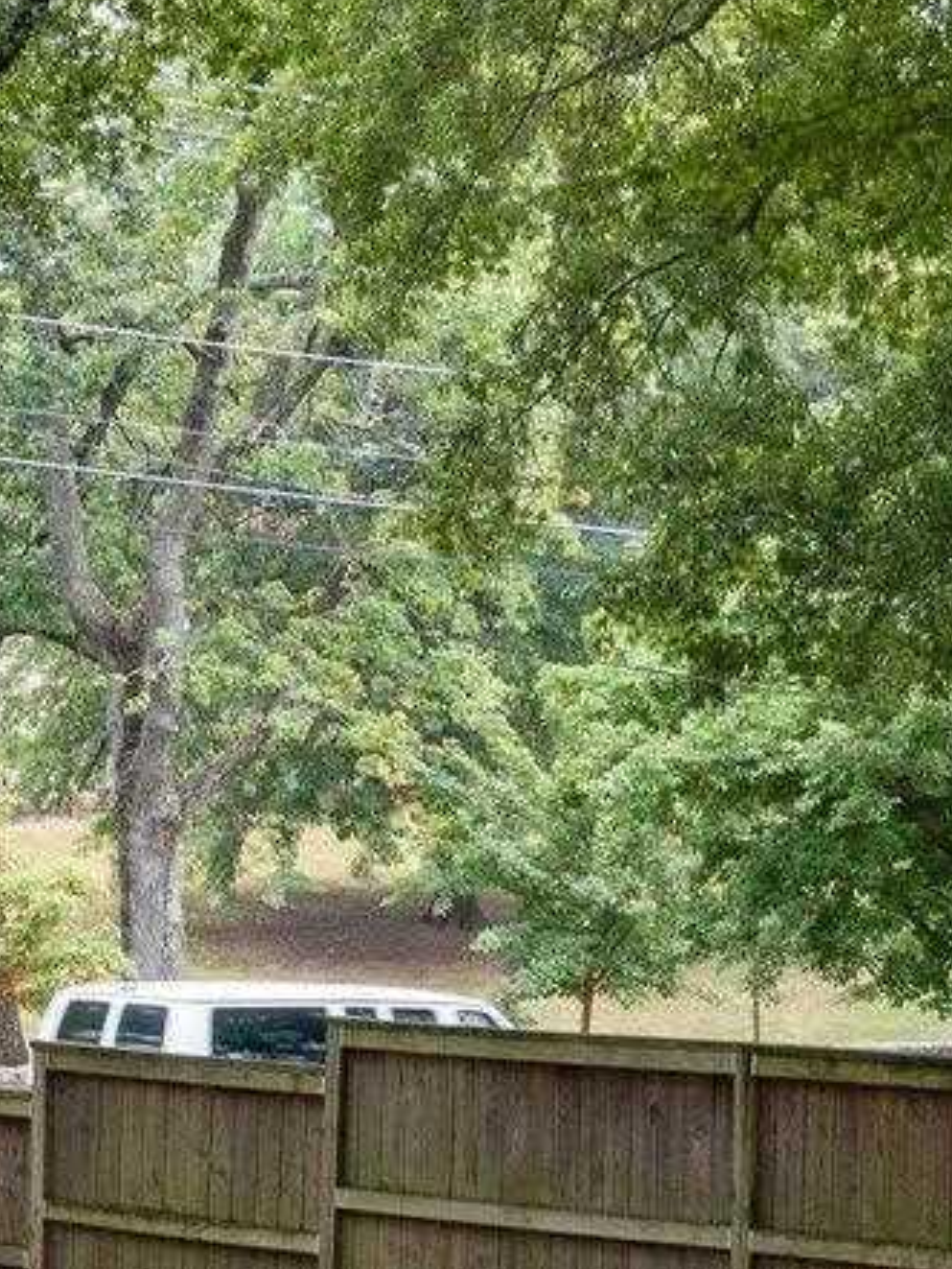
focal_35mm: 125
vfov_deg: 15.7
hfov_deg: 11.6
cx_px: -256
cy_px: 811
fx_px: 4581
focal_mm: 10.26
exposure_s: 1/100
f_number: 4
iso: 100
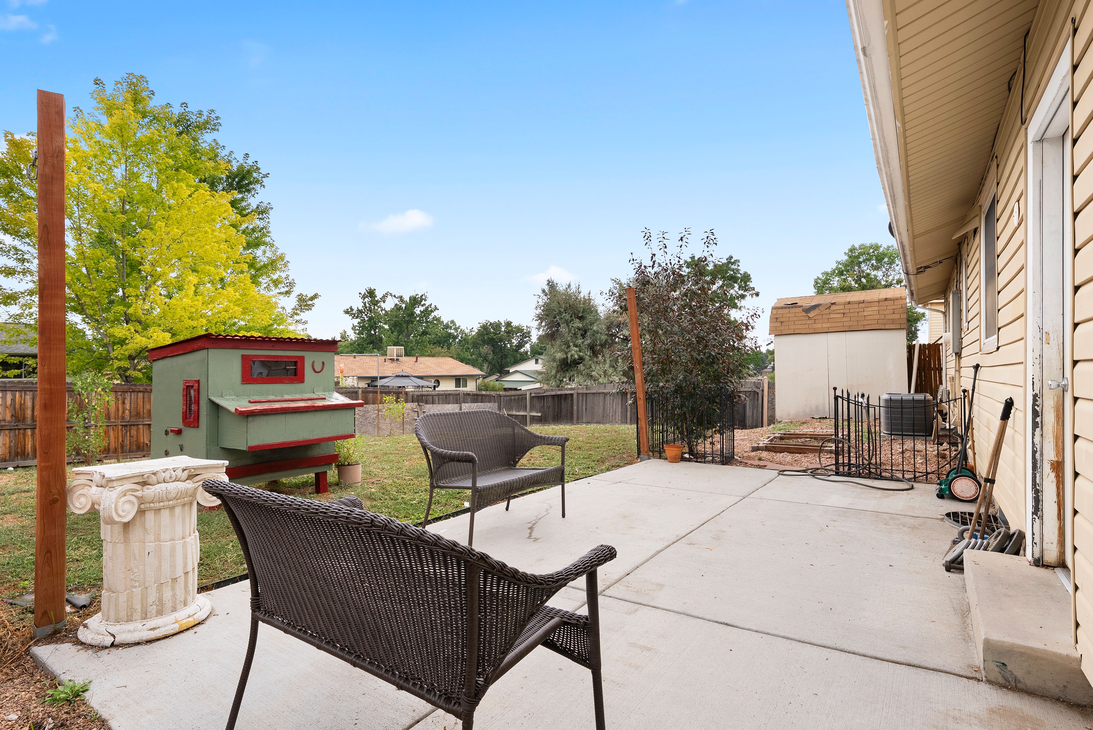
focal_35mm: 18
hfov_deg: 90.0
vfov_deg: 67.4
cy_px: 365
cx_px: 546
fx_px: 547
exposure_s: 1/60
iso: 200
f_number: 9
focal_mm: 18
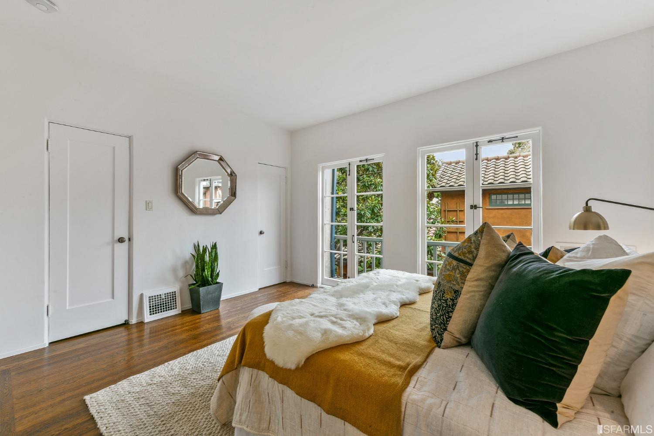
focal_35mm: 14
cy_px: 218
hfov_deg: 104.3
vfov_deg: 81.2
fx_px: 254
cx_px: 327
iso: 64
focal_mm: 14
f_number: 16
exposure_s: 1/2
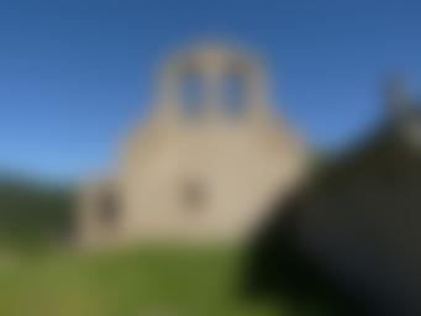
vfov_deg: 48.3
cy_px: 158
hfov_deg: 61.6
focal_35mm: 29
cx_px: 210
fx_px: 353
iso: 100
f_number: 6.3
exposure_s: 1/400
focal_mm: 4.8
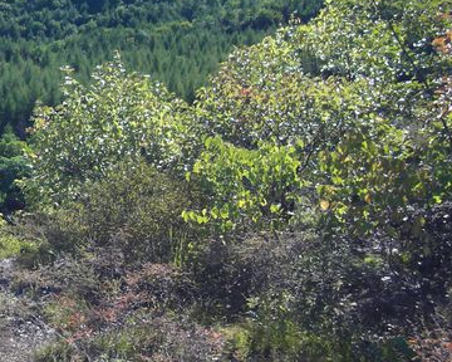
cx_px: 45
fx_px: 870
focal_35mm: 65
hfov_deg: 28.0
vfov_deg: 23.3
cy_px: 90
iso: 80
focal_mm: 4.3
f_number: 7.3
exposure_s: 1/125
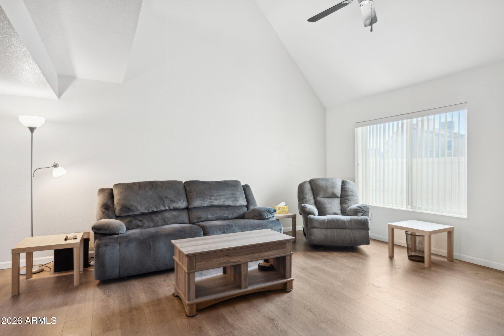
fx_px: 273
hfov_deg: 85.4
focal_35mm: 20
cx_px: 252
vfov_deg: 63.2
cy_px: 168
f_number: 8
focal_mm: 19.5
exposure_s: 1/60
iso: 320
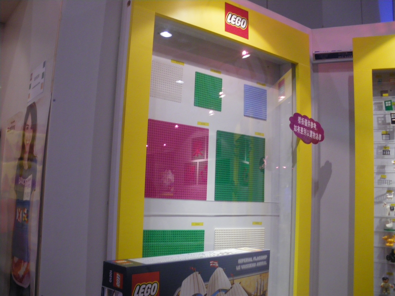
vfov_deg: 39.7
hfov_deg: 51.4
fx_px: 411
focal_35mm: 36
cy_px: 148
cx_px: 198
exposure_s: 1/50
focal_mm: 6.3
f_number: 3.5
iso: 400
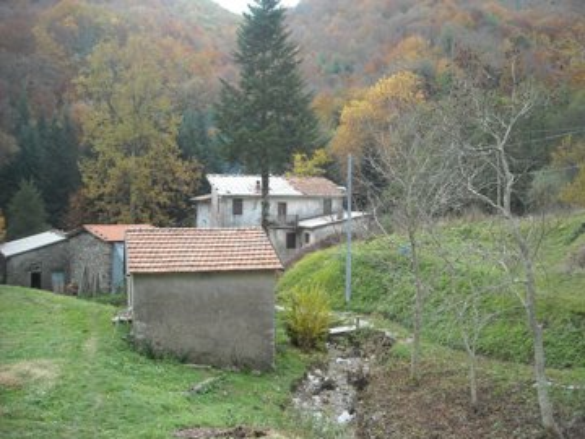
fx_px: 591
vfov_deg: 40.7
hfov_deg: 52.6
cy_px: 220
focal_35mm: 35
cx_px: 292
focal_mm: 5.7
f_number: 2.8
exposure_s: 1/161
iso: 64
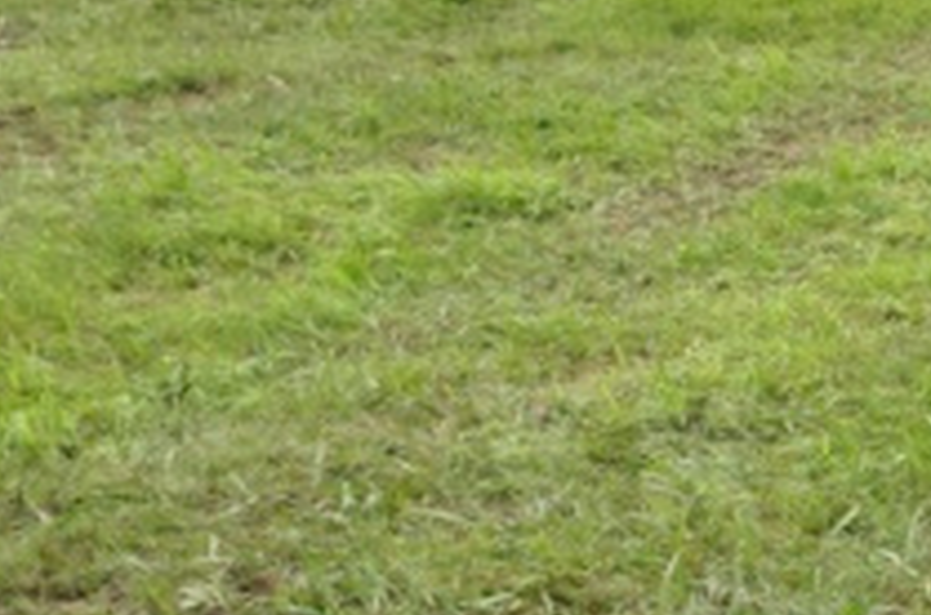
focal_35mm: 138
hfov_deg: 13.9
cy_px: -85
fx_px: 3558
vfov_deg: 9.8
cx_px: 1430
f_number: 8
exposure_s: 1/400
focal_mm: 24
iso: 400
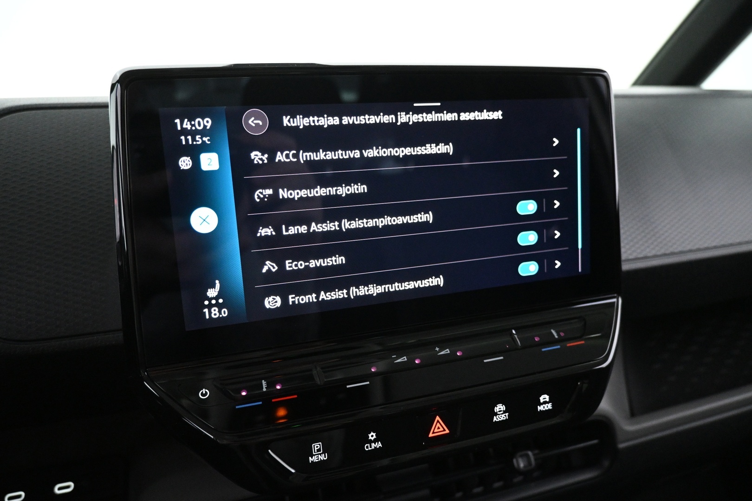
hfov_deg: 73.7
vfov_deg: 53.1
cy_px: 250
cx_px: 376
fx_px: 501
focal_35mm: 24
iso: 4000
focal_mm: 16
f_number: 3.5
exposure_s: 1/50
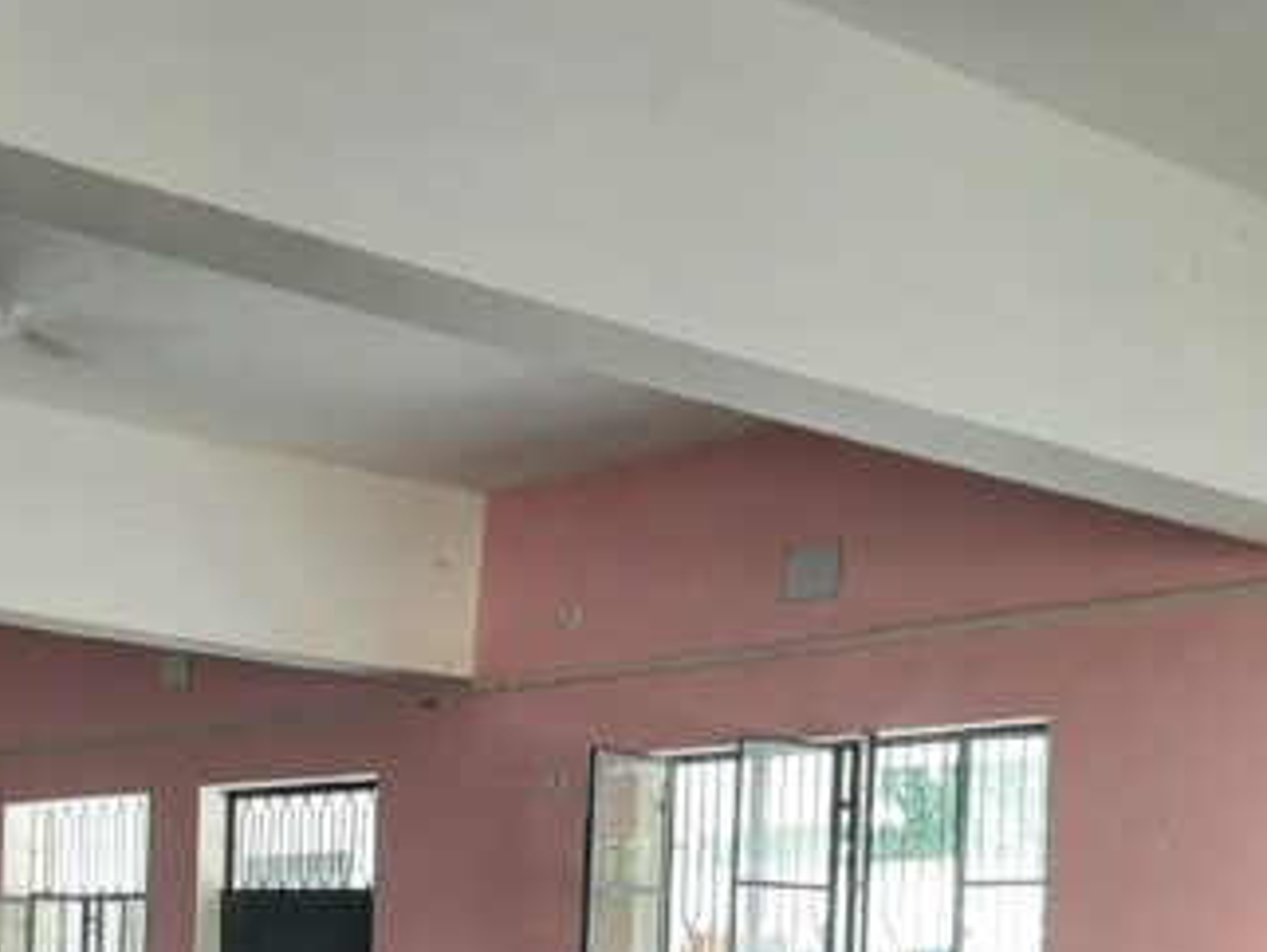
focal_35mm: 62
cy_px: 1039
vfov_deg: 22.4
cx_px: 397
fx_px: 2271
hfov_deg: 30.9
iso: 50
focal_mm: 3.93
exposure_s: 1/50
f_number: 1.7
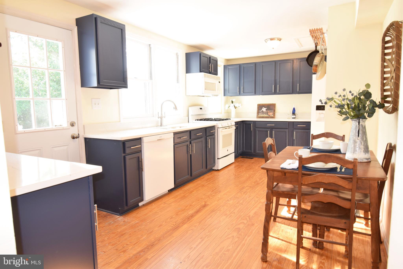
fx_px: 252
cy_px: 134
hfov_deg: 77.3
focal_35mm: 22
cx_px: 202
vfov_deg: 56.1
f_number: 8
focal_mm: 15
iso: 100
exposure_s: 1/3
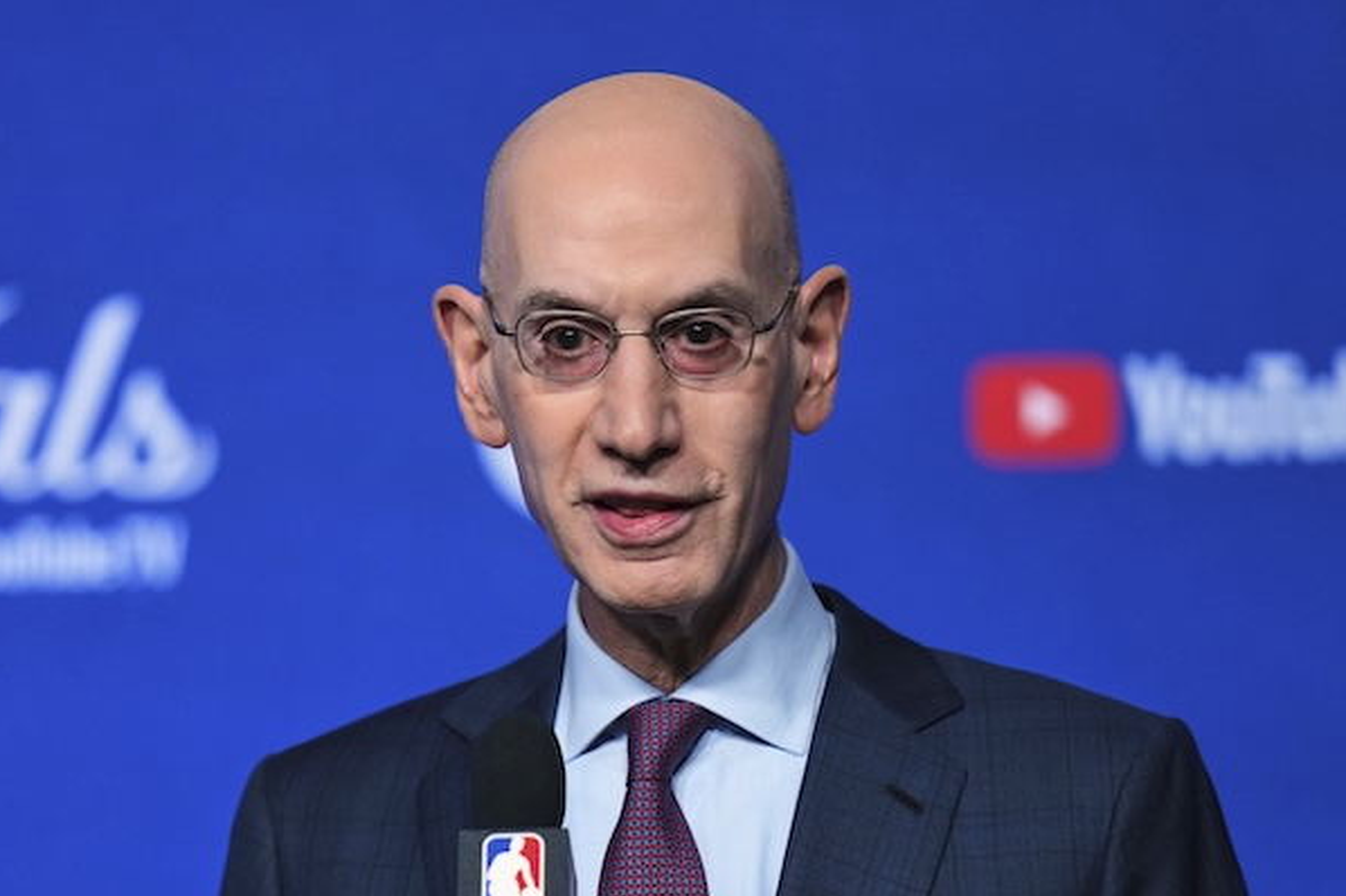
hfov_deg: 3.1
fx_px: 24513
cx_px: 504
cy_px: 733
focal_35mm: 656
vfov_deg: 2.1
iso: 1250
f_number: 2.8
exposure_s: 1/320
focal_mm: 400
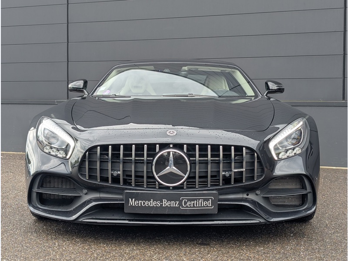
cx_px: 174
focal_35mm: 49
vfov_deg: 29.7
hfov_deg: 38.9
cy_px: 130
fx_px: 493
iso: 19
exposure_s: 1/165
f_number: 1.68
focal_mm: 6.9
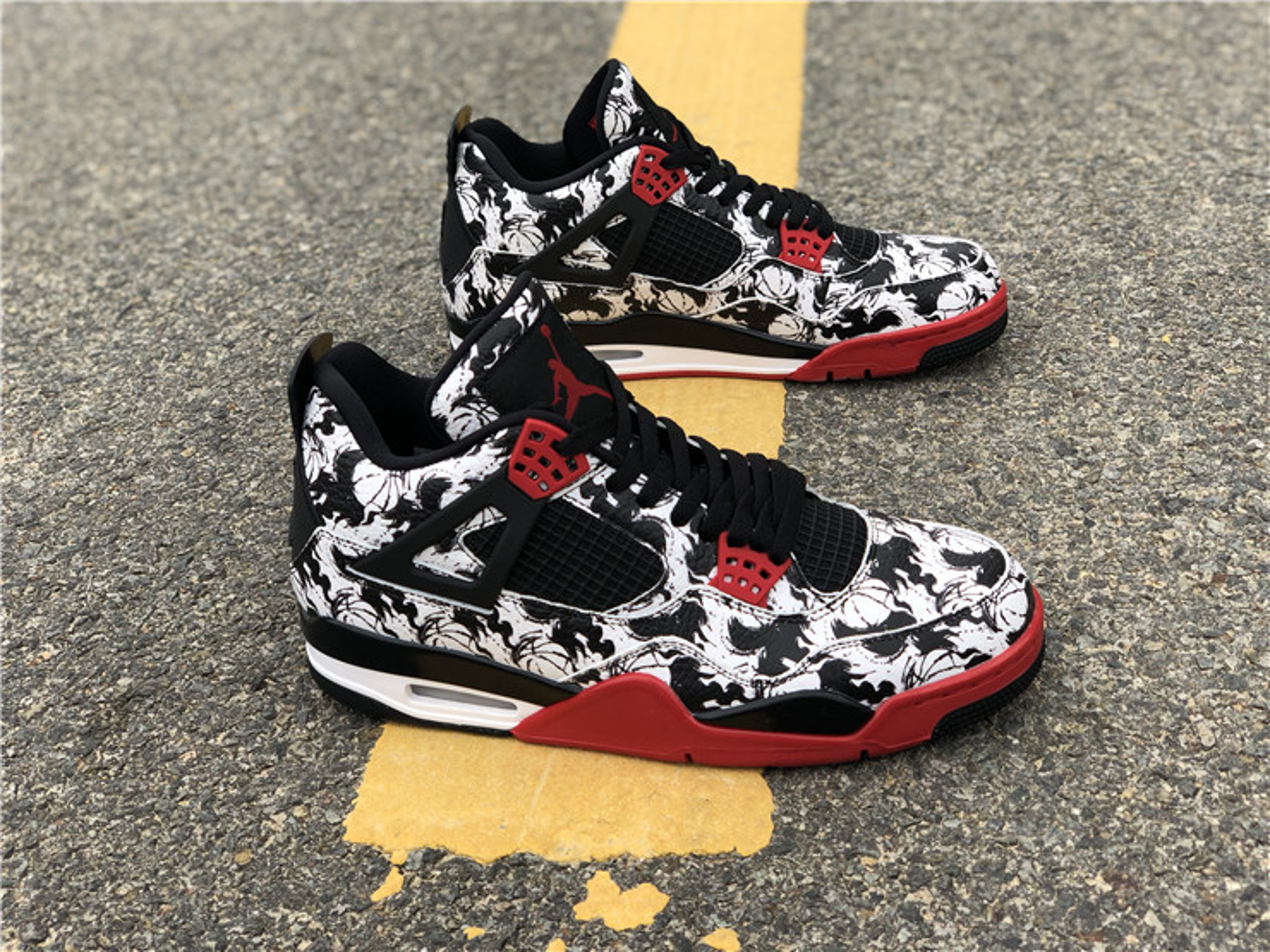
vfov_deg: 28.0
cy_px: 476
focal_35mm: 52
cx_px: 635
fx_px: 1908
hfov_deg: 36.8
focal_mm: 6
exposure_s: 1/193
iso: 16
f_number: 2.4
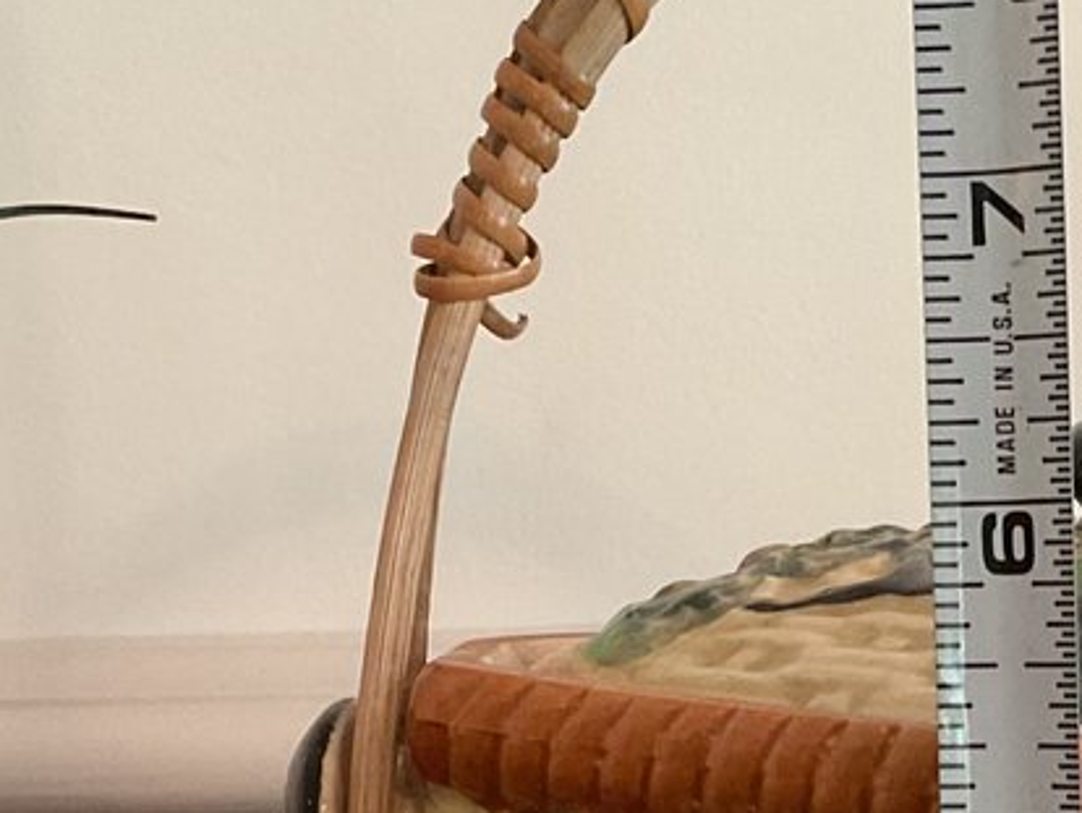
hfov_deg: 17.9
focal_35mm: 106
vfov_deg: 13.7
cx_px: 1177
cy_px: 843
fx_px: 3315
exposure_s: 1/40
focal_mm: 3
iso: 250
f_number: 1.8
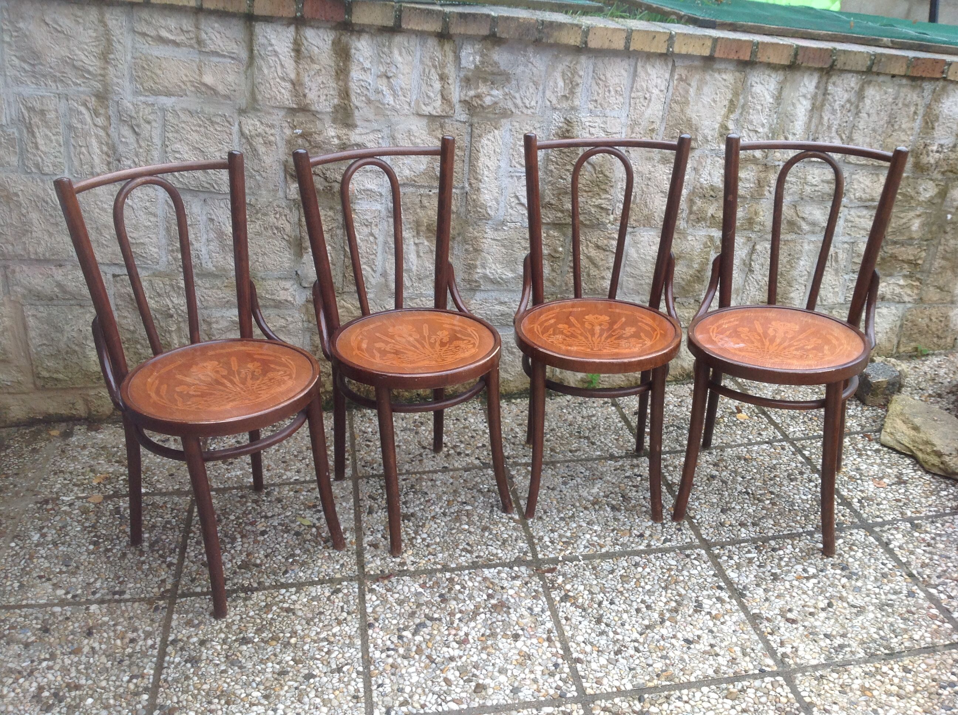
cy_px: 358
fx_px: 967
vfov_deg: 40.6
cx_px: 479
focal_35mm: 35
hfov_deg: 52.7
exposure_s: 1/120
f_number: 2.4
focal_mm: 4.28
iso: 64
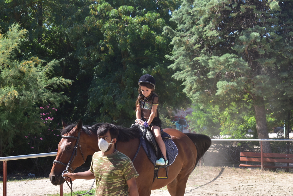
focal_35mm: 82
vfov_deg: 16.6
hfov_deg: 24.6
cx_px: 146
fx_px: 672
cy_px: 98
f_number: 7.1
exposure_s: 1/320
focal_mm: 55
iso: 200
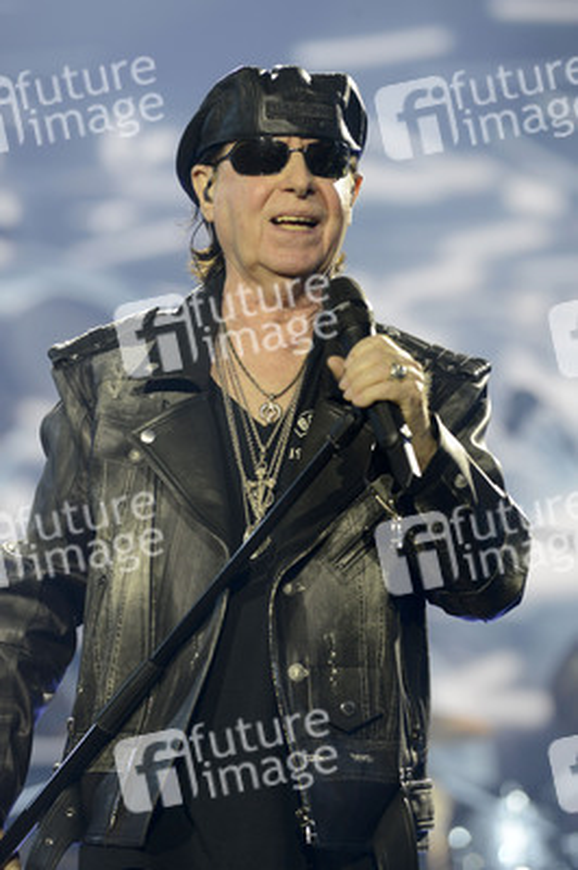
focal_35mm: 200
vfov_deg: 10.3
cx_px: 289
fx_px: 4825
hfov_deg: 6.9
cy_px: 435
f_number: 4.5
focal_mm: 200
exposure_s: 1/640
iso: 1250
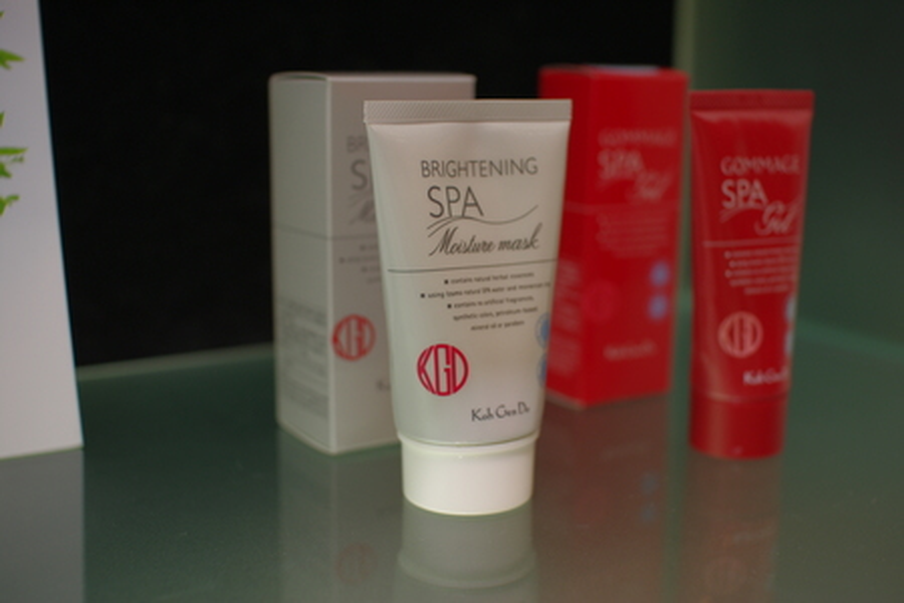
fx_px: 1130
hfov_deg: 43.6
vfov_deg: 29.9
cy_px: 302
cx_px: 452
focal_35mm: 45
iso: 100
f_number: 2.8
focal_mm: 30
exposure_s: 1/100
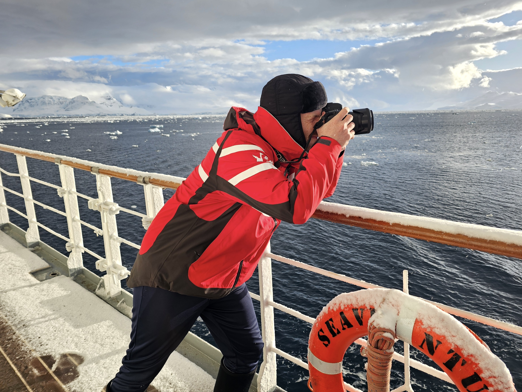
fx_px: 377
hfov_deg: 69.4
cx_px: 272
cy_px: 192
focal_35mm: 25
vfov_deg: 54.9
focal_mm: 6.3
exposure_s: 1/509
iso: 10
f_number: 1.7
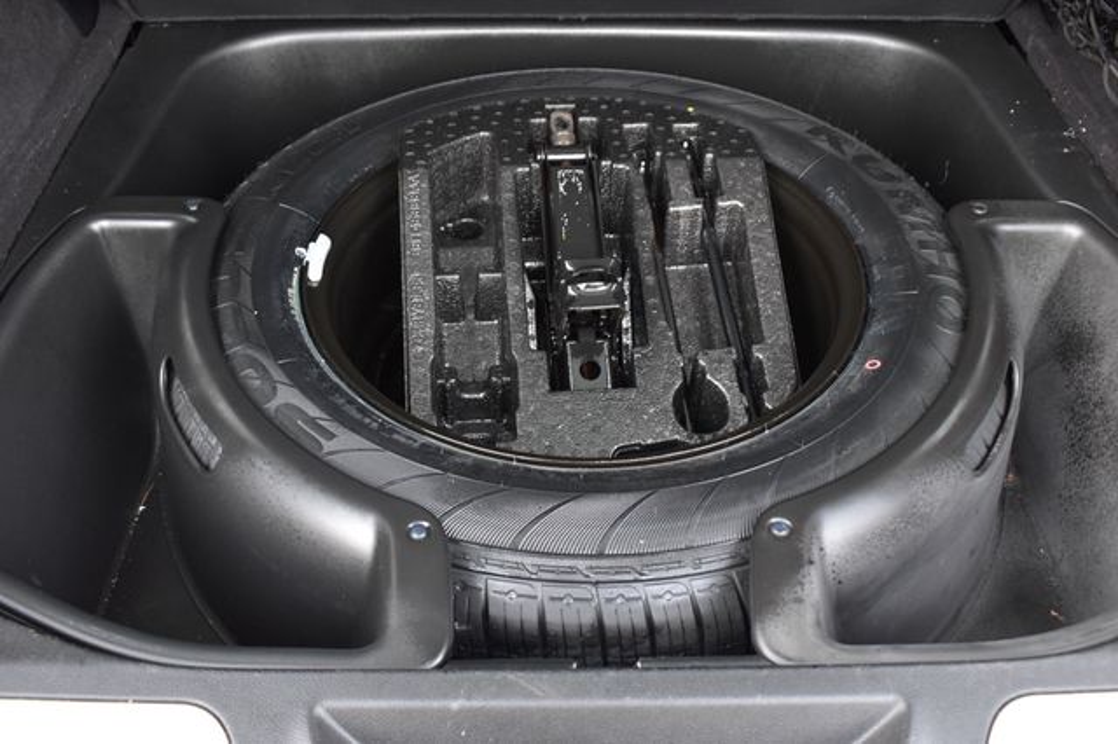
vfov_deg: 36.8
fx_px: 1117
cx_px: 559
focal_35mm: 36
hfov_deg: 53.2
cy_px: 372
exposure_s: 1/15
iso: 1250
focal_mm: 24
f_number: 6.3
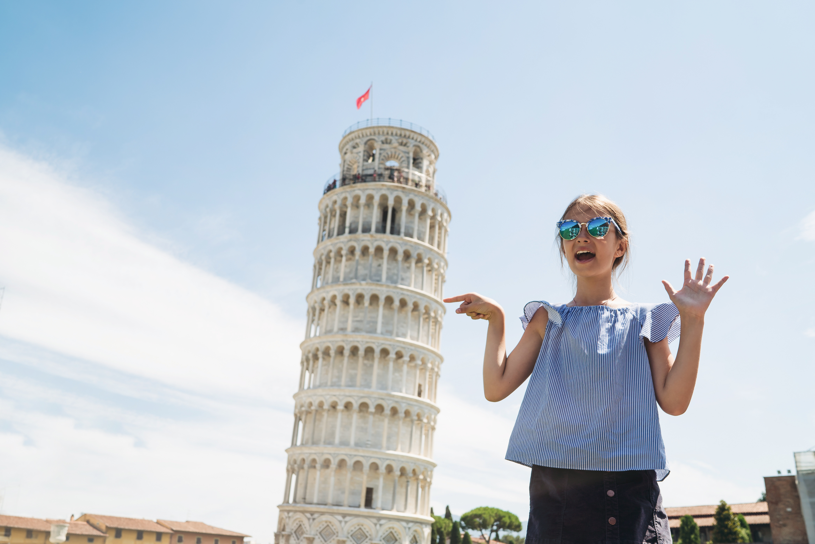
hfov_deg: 54.4
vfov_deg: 37.9
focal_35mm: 35
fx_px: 793
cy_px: 272
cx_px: 408
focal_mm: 35
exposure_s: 1/400
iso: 100
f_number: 7.1
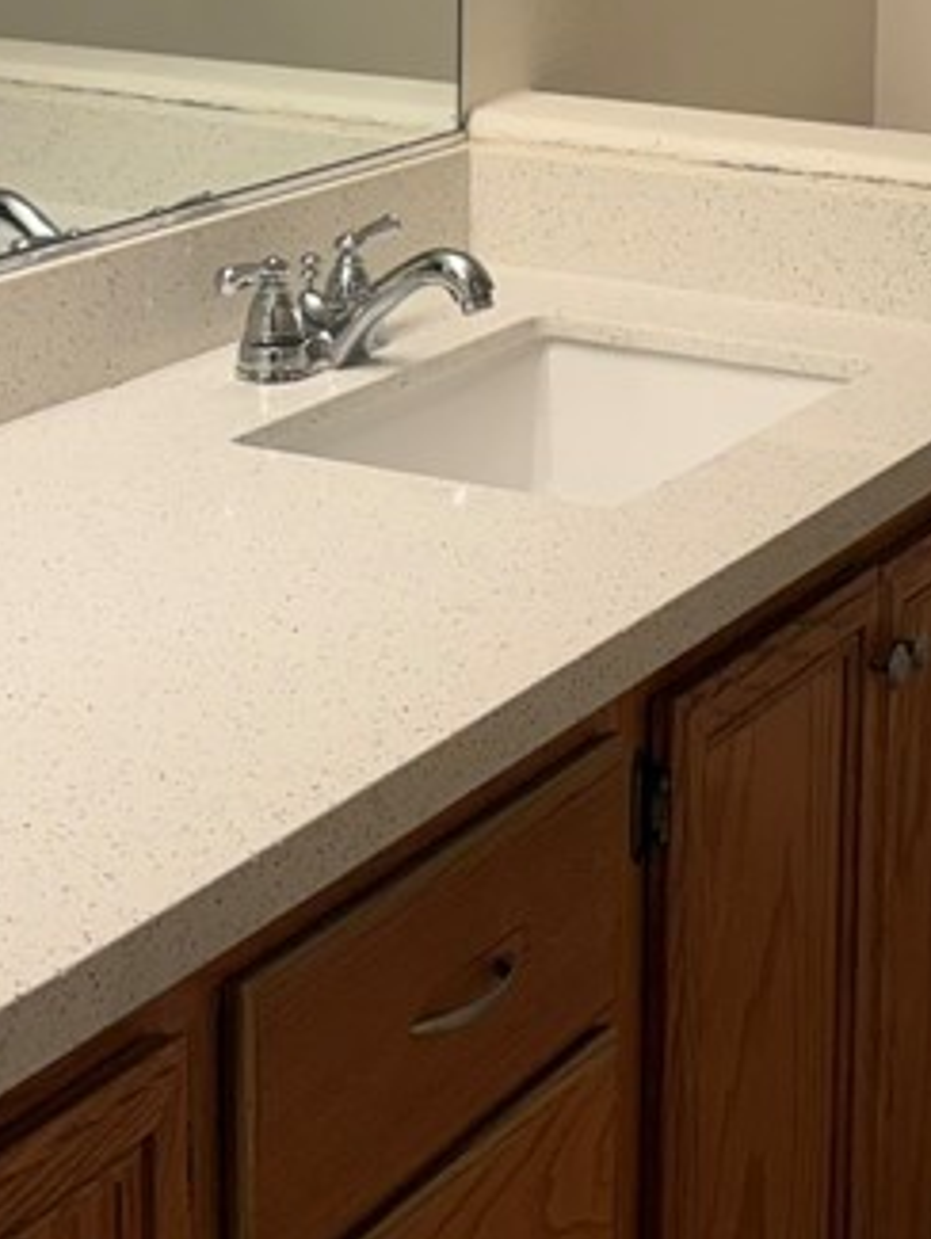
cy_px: 23
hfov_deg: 18.0
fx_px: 2939
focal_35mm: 82
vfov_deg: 22.9
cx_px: 591
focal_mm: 5.96
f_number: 1.6
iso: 64
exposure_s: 1/120
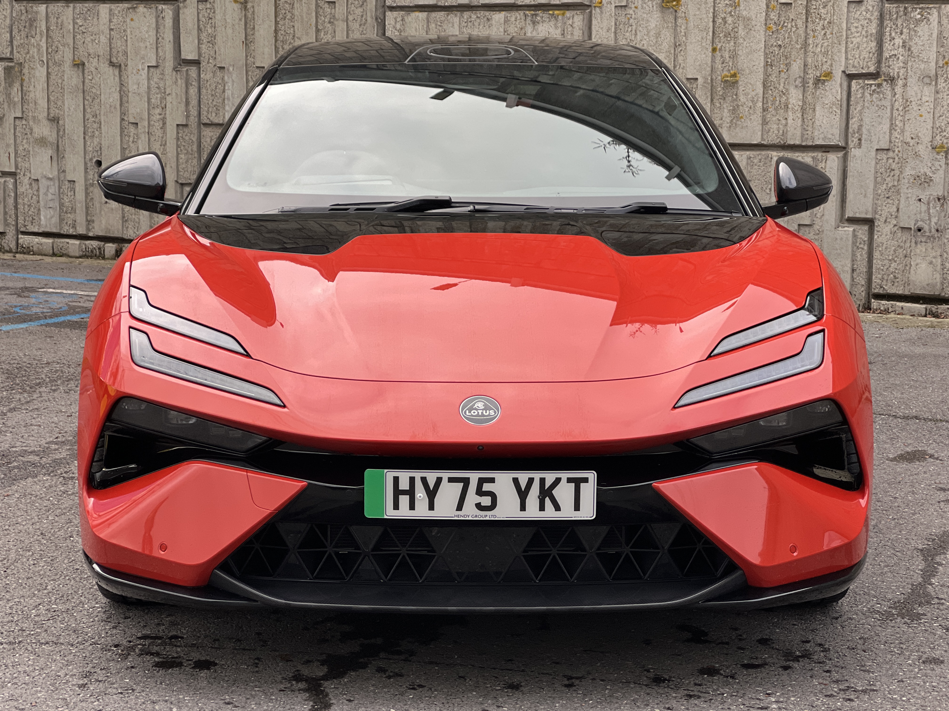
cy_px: 356
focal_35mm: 77
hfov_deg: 25.3
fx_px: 2111
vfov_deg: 19.1
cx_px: 474
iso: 100
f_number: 2.8
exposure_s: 1/121
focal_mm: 9
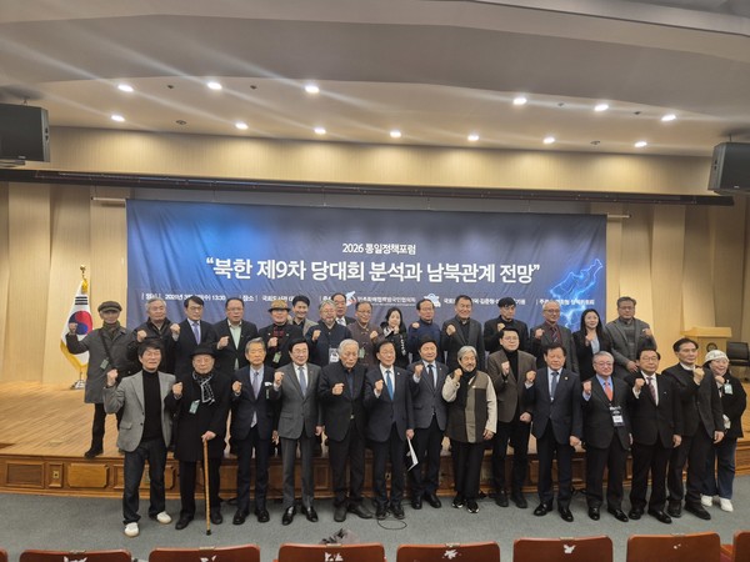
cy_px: 281
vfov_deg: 58.9
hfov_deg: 73.9
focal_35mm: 23
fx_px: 498
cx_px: 375
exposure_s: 1/120
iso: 160
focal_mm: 5.4
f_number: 1.8
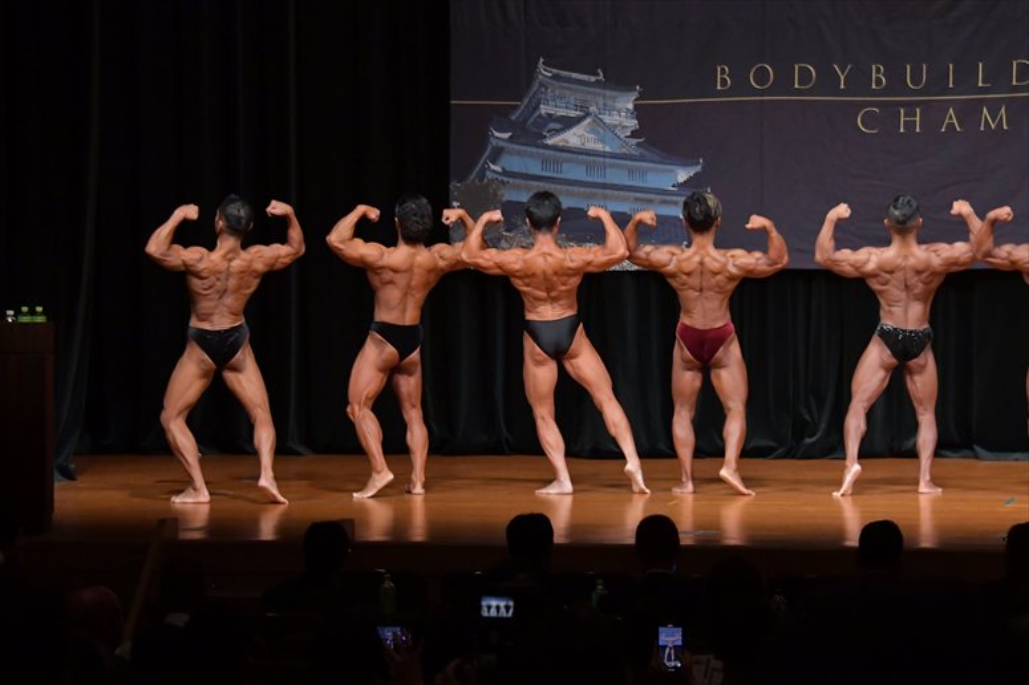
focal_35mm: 150
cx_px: 514
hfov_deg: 13.7
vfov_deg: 9.1
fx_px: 4285
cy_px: 342
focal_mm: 100
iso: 5000
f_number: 5.6
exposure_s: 1/400
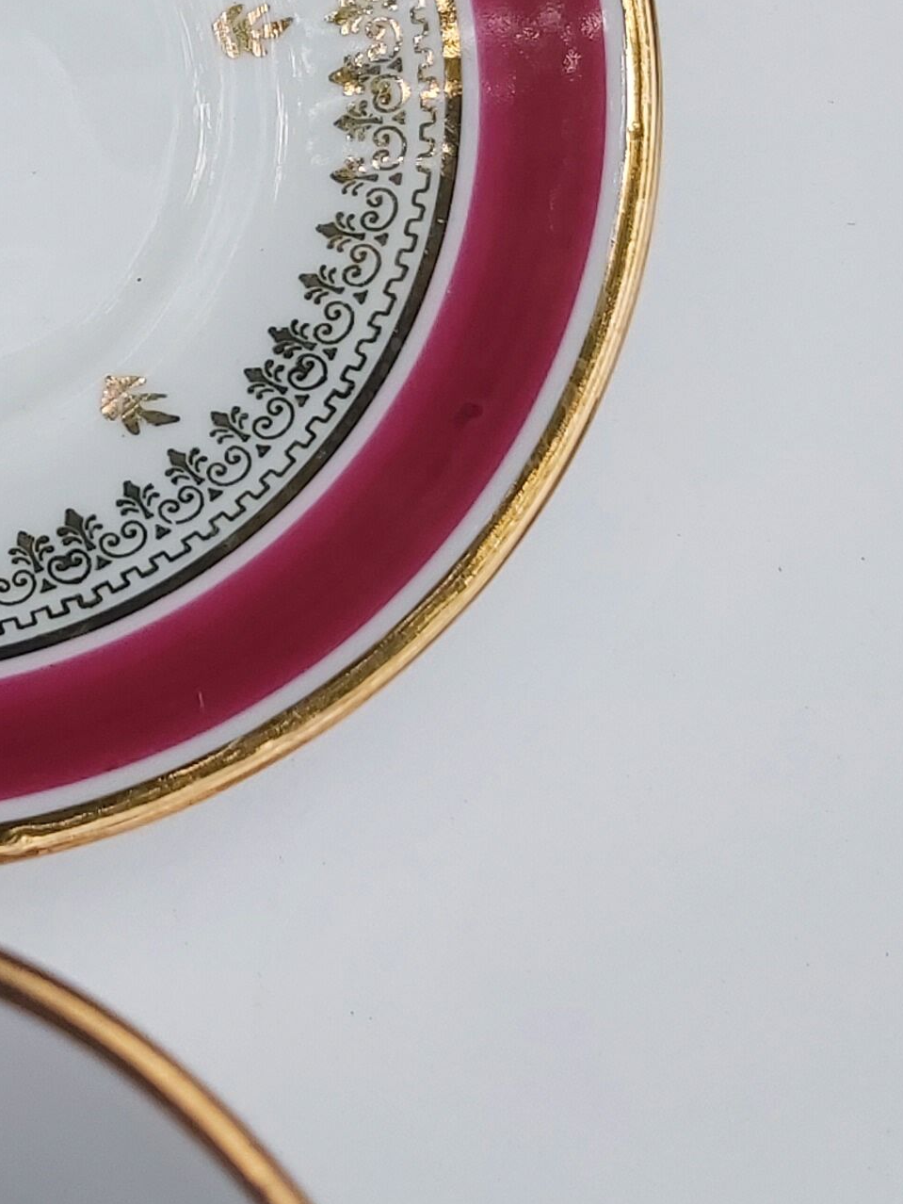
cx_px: -11
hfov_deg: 17.6
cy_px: 263
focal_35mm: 82
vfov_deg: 23.5
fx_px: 2851
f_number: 1.7
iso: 64
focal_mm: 3.92
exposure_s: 1/1911
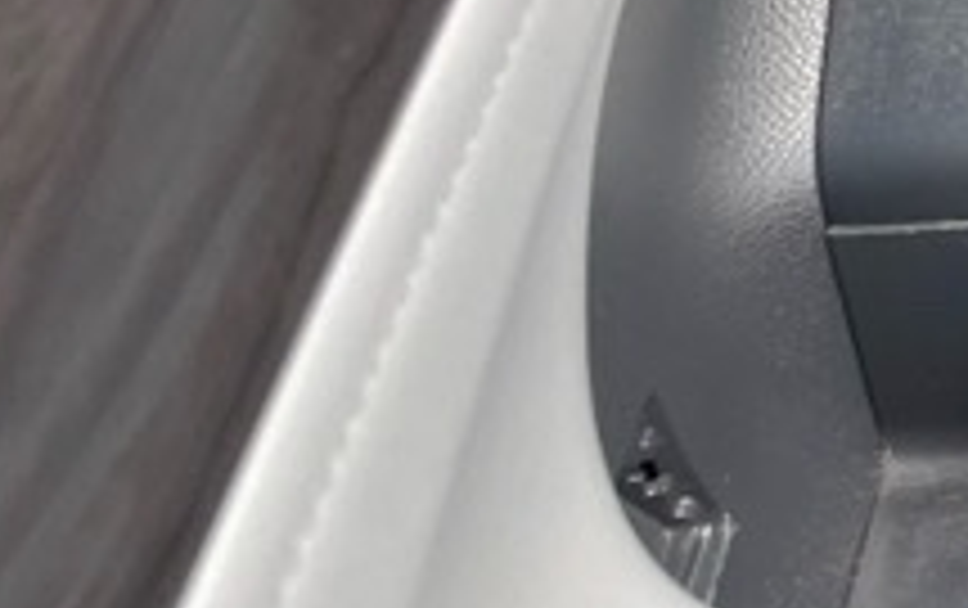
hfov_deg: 12.7
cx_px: 2242
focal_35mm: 131
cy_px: -1009
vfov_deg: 8.8
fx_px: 3460
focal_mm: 4.2
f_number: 1.6
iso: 80
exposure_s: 1/121
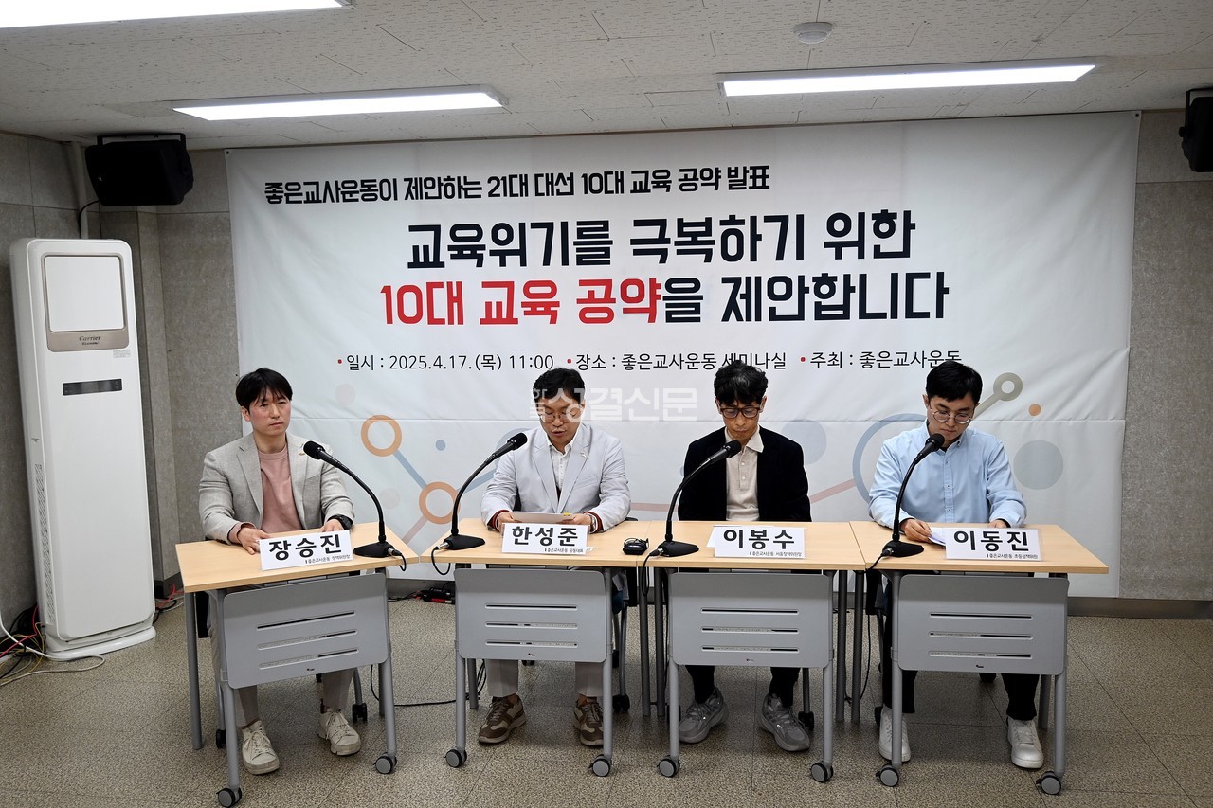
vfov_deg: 42.6
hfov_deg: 60.7
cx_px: 606
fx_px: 1036
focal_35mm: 31
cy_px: 404
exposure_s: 1/125
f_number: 3.8
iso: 450
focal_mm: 20.5
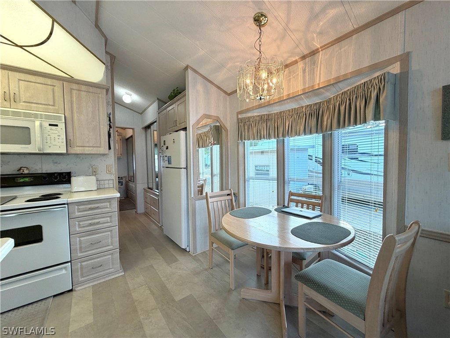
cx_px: 225
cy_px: 169
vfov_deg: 85.7
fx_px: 182
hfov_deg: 102.1
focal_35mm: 14
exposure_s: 1/120
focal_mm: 2.22
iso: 80
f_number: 2.2
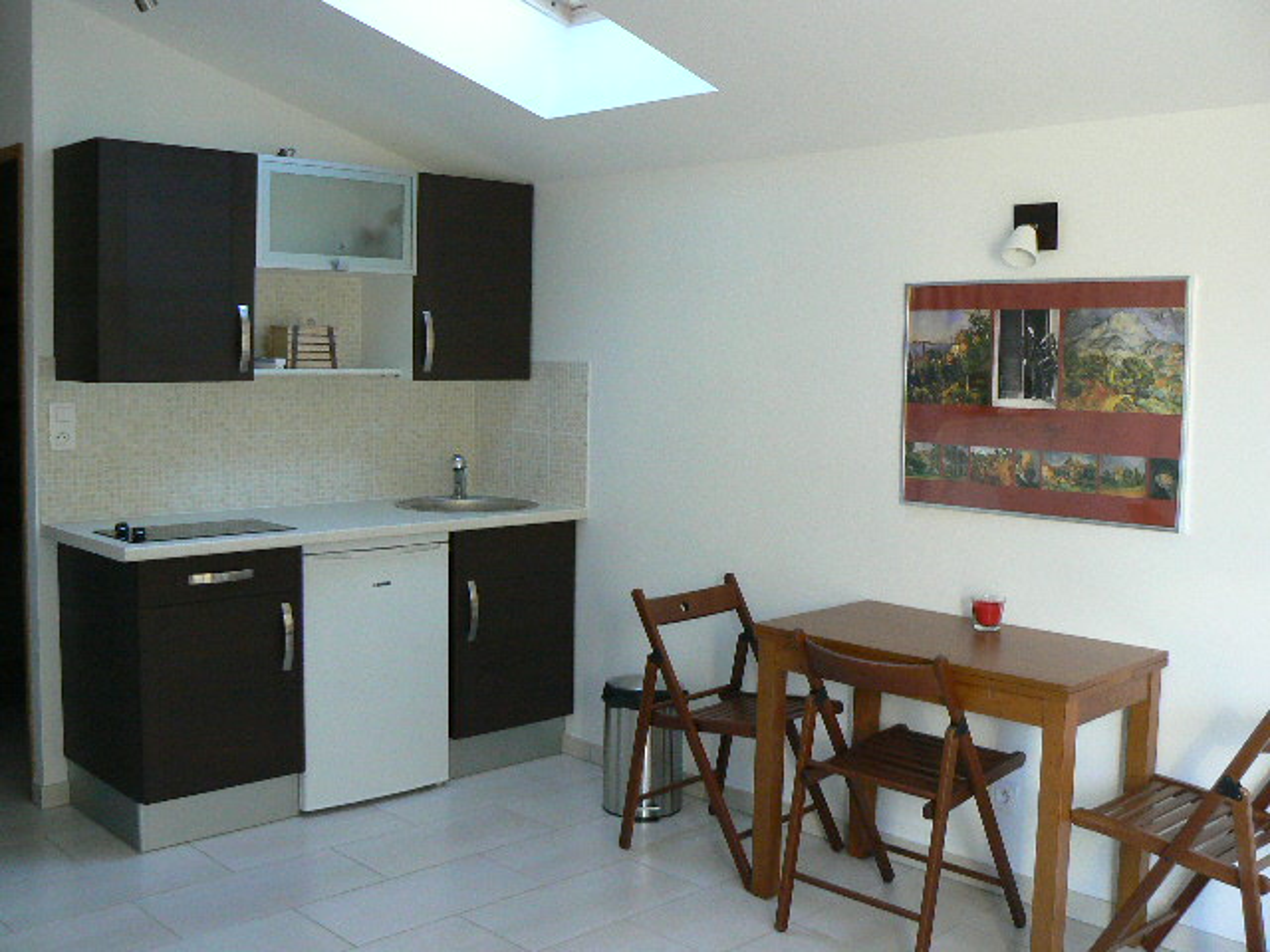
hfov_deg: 51.4
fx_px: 1321
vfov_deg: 39.7
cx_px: 635
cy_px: 476
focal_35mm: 36
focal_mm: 6
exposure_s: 1/25
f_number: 2.8
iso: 200
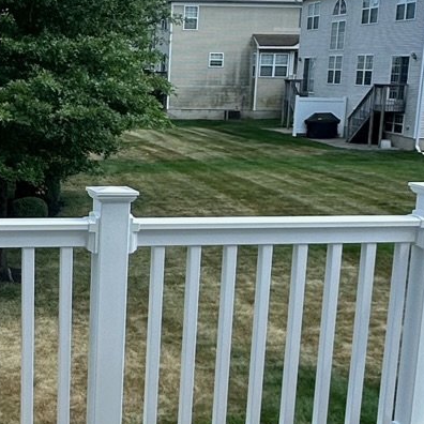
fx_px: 887
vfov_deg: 26.8
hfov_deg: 25.8
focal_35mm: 64
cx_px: 18
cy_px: 250
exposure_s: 1/673
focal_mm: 2.22
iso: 40
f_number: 2.2
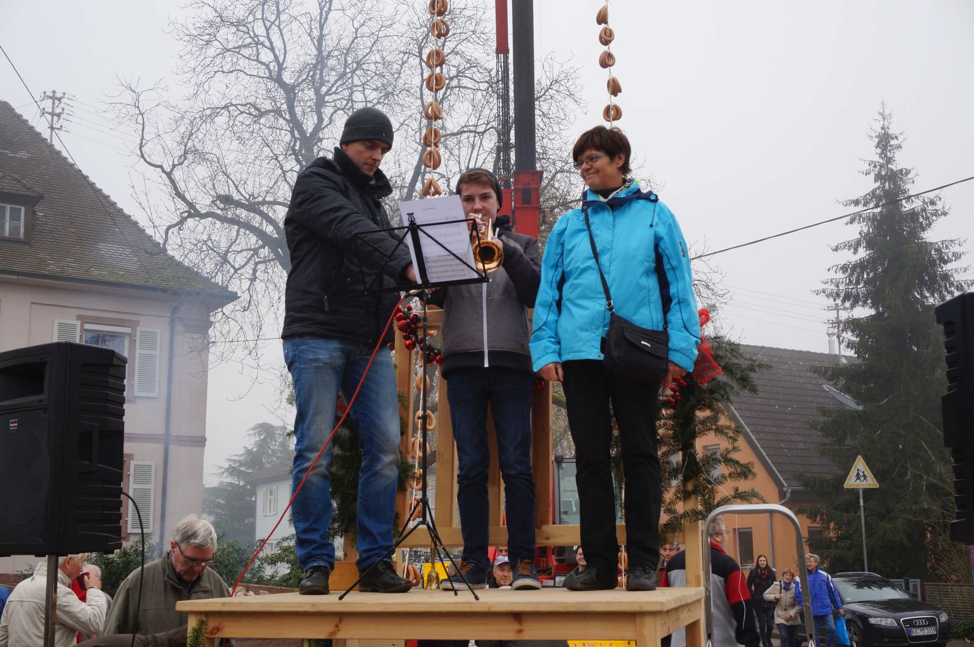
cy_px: 324
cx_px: 487
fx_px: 1176
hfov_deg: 45.0
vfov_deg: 30.8
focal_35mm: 44
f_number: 9
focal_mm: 29
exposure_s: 1/60
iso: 200
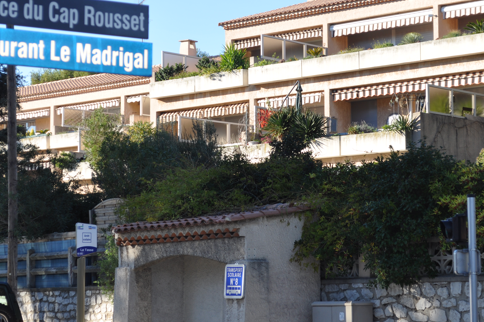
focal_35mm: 110
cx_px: 241
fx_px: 1473
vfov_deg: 12.5
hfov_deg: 18.7
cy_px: 142
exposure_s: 1/200
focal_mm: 55
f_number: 7.1
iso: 200
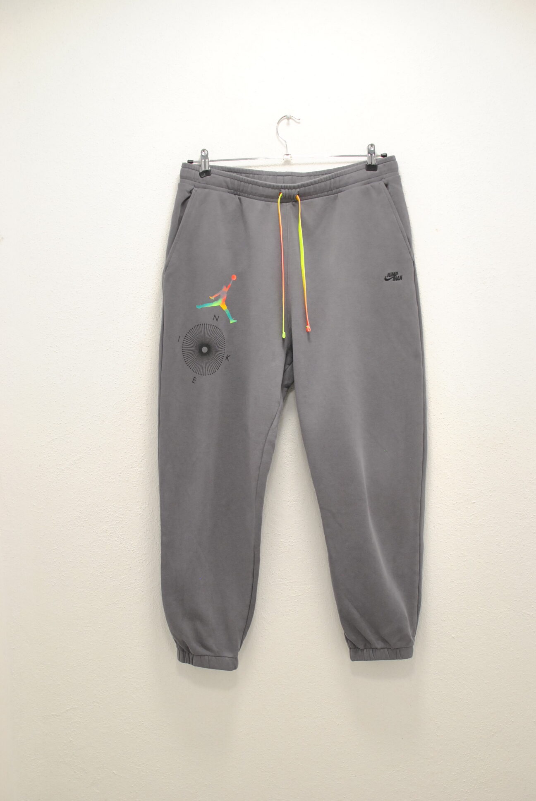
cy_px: 400
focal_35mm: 52
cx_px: 268
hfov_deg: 25.8
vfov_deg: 37.8
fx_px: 1169
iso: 800
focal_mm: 35
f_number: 4
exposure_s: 1/125
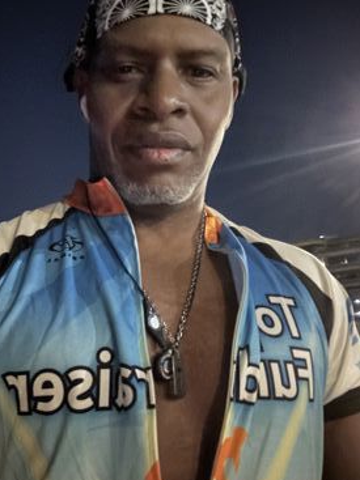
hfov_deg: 39.5
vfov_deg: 51.2
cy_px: 201
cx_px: 145
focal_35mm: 36
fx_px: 499
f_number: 1.9
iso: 2000
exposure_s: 1/4
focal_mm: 2.69
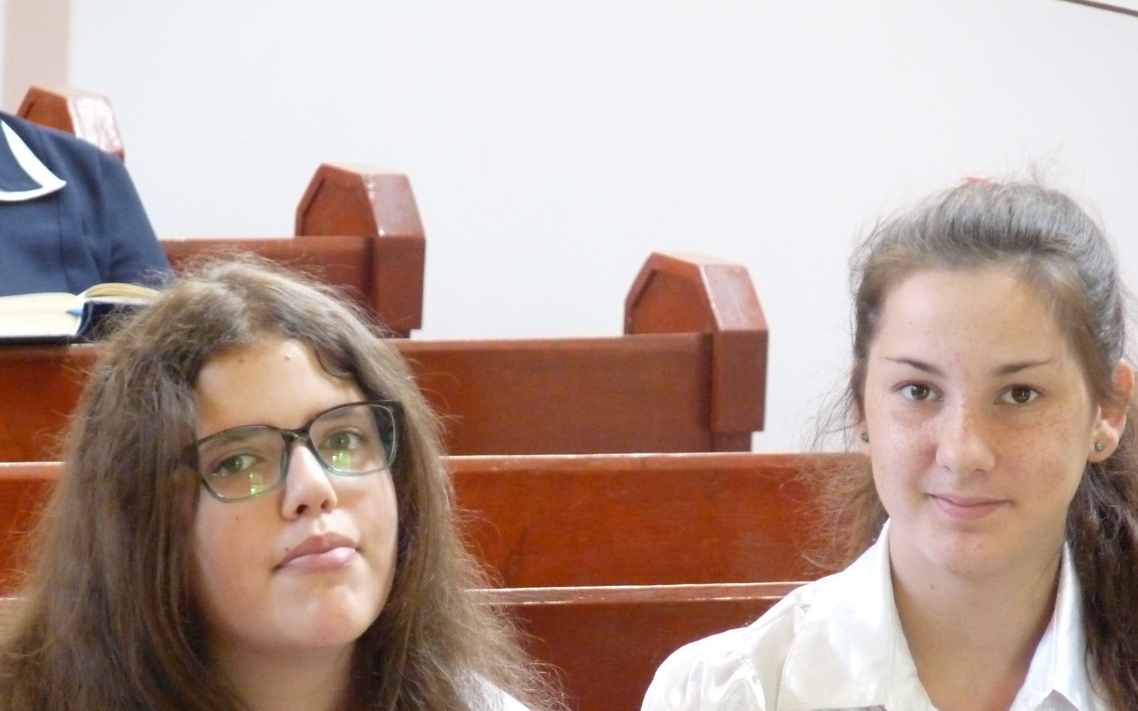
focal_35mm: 370
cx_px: 584
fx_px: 11475
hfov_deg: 5.7
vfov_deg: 3.5
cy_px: 511
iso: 800
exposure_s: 1/25
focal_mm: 51.5
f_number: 3.7
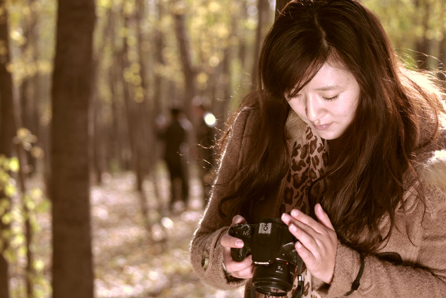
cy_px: 149
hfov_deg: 19.3
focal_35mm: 106
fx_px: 1314
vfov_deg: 12.9
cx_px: 223
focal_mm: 70
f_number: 4
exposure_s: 1/640
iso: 200
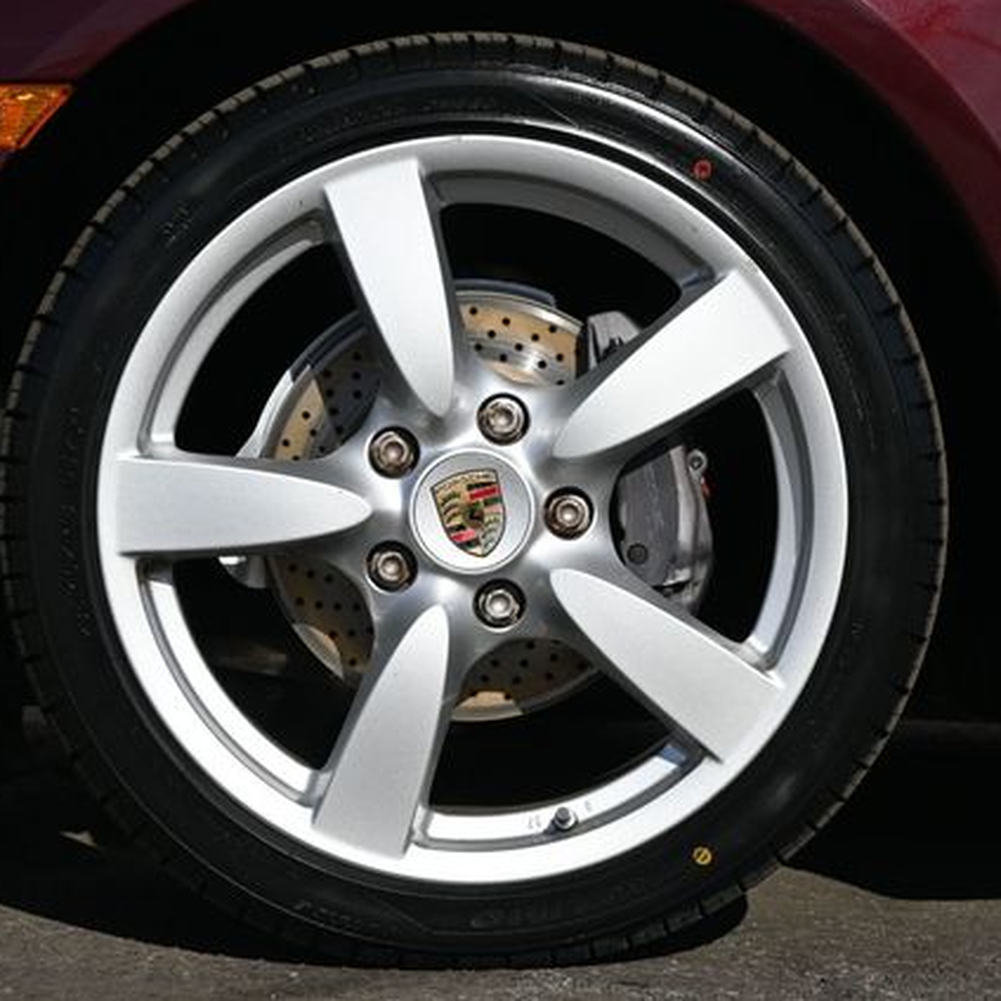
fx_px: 2650
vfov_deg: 21.4
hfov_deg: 21.4
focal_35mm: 81
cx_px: 475
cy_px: 499
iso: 100
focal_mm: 42
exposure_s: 1/400
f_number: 7.1
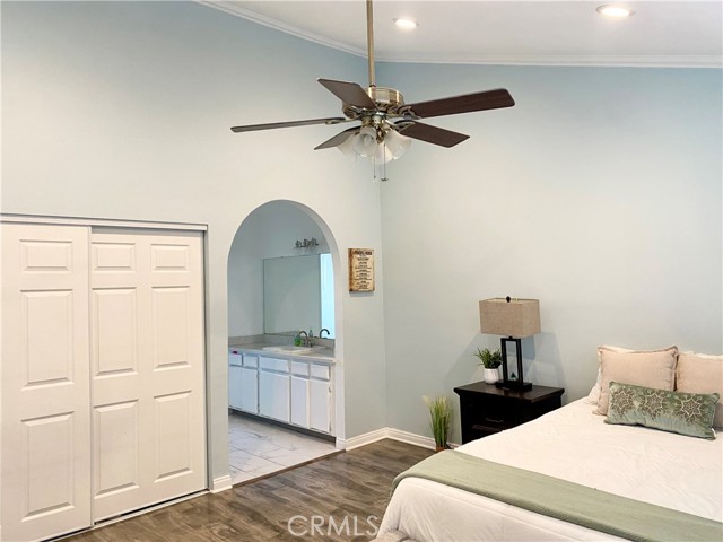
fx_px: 543
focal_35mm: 26
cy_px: 271
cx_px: 362
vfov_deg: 53.1
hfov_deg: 67.3
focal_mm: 4.25
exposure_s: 1/60
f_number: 1.8
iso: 160
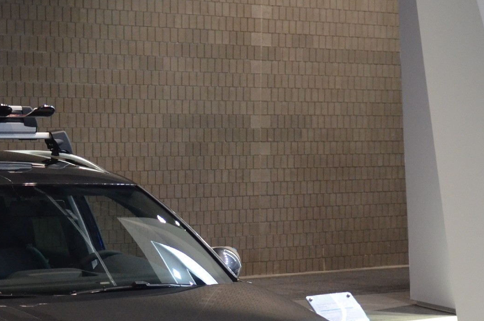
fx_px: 1154
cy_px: 338
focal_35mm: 86
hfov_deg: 23.0
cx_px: 33
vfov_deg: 15.5
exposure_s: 1/80
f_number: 2.8
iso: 1600
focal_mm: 24
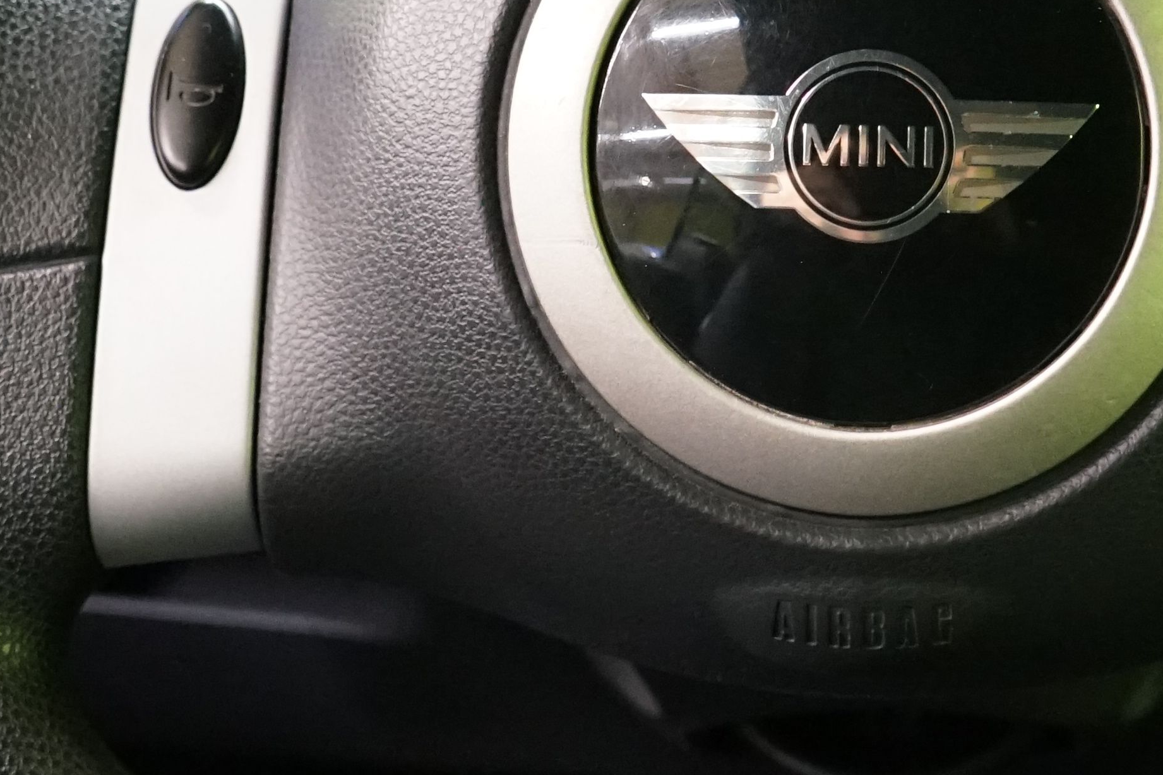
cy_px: 145
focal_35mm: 101
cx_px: 897
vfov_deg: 13.5
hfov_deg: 20.0
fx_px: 3263
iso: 4000
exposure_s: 1/20
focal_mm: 31
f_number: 5
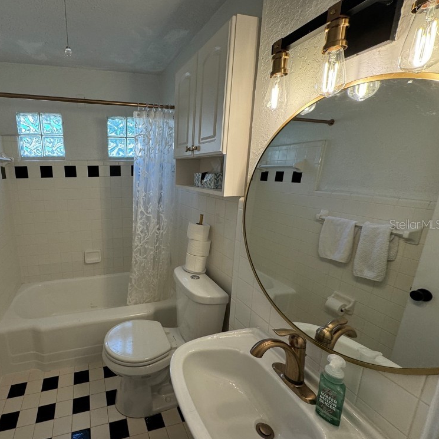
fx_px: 244
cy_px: 224
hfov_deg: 80.9
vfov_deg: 84.0
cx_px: 143
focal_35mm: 17
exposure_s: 1/120
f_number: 2.2
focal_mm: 2.22
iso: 160
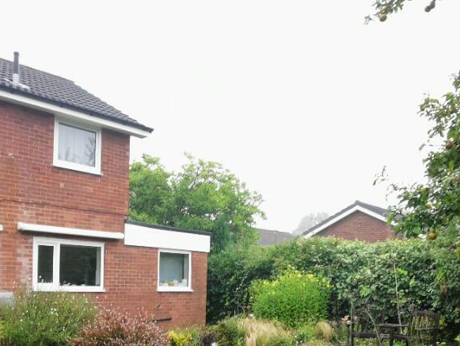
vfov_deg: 36.8
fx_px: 492
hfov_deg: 49.8
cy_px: 297
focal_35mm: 37
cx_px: 180
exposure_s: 1/50
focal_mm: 2.26
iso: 100
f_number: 2.2
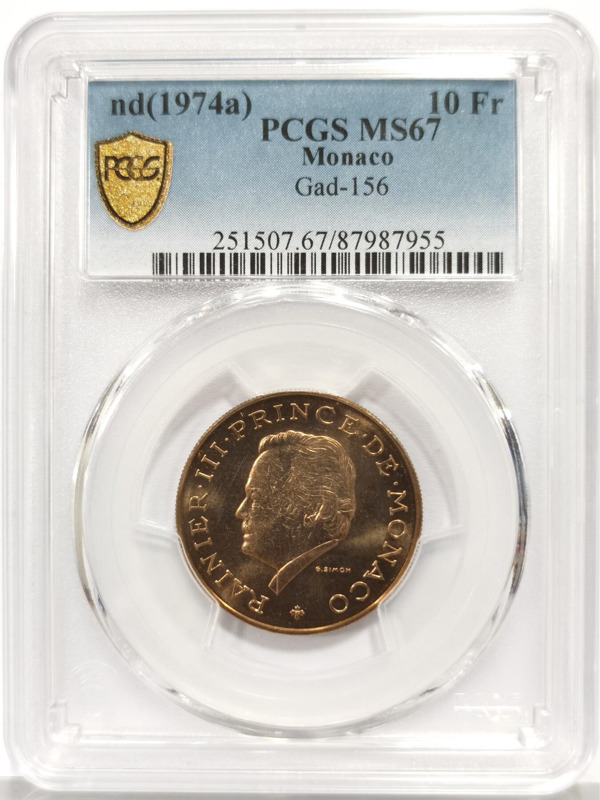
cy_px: 400
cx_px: 300
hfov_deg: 27.0
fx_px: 1248
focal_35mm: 54
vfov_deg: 35.5
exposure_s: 1/100
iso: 200
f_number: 16
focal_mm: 5.56
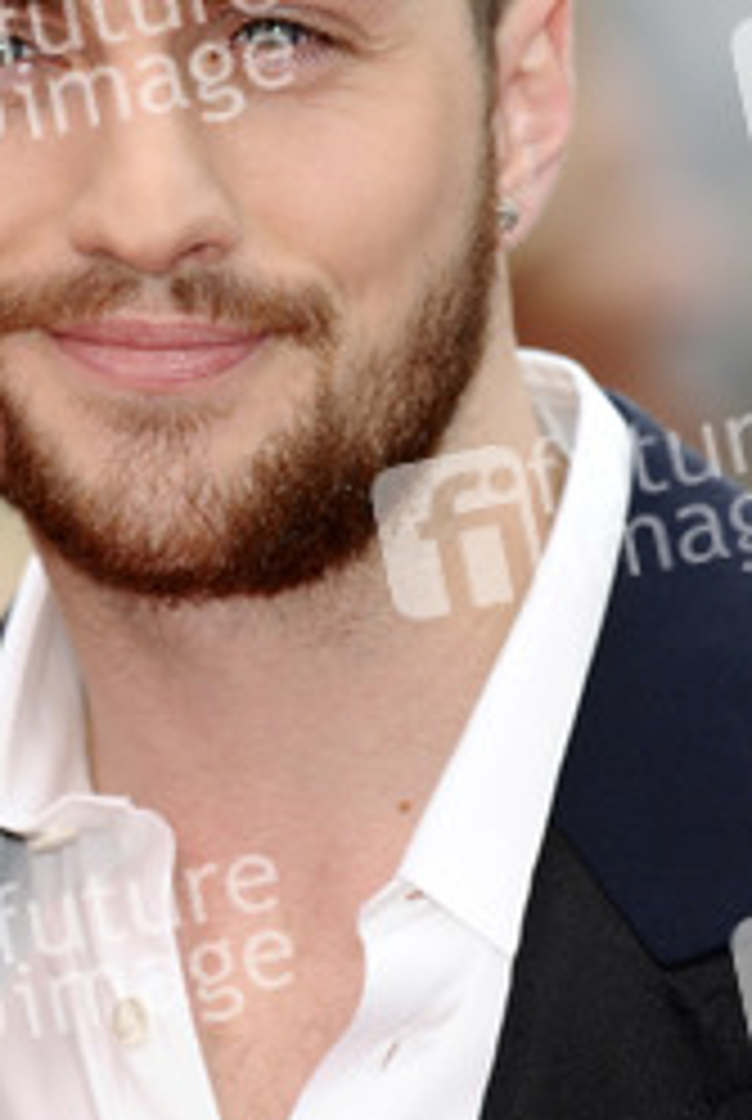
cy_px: 288
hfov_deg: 2.9
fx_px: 15008
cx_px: 196
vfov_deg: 4.3
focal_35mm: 481
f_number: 4.5
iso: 200
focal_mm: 200
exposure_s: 1/250
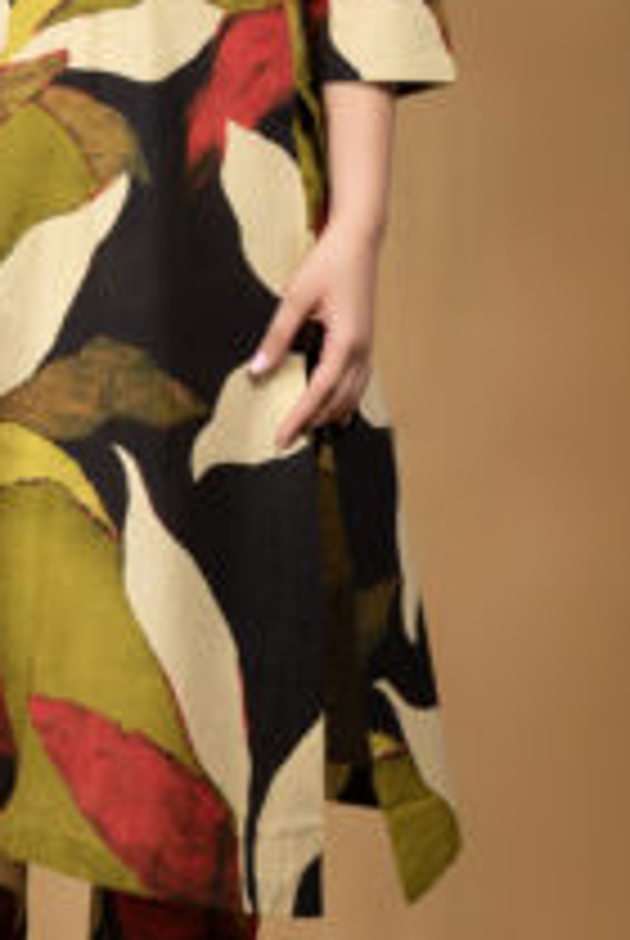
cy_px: 160
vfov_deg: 11.7
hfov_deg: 7.9
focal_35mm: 174
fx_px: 4552
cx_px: 90
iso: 1000
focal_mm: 54
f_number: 4.5
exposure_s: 1/100
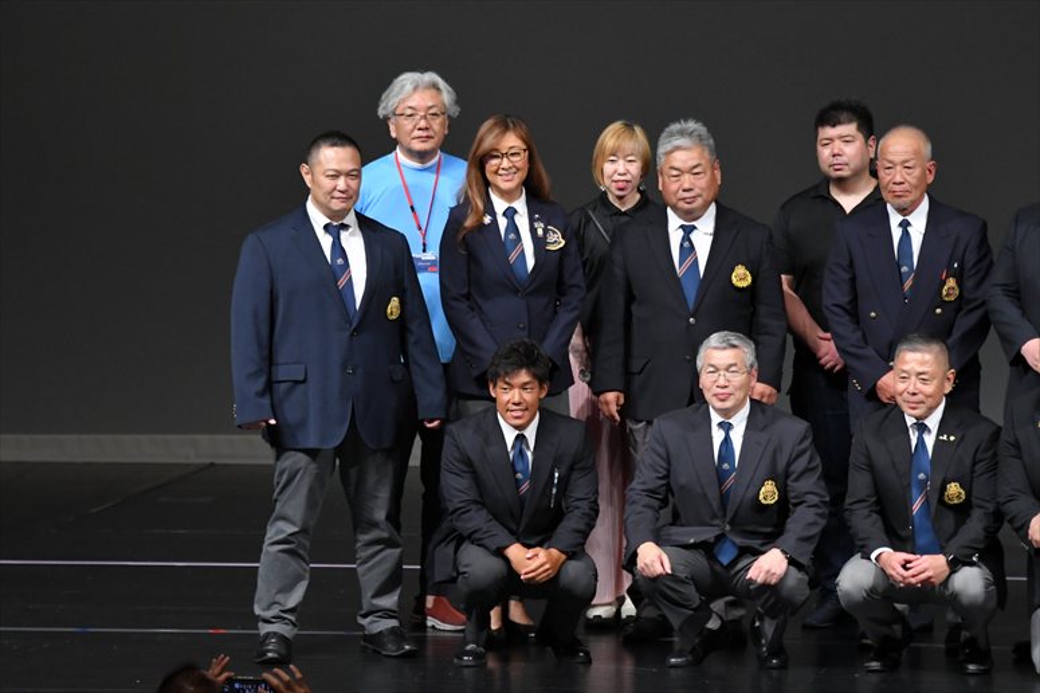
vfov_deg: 5.1
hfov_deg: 7.6
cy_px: 346
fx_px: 7796
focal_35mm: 270
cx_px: 520
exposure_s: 1/400
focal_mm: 180
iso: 3200
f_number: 5.6
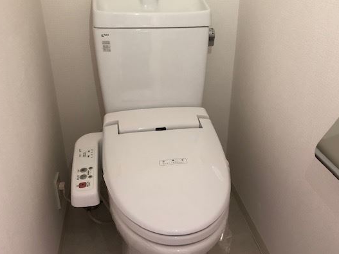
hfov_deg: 53.8
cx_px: 188
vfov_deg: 41.8
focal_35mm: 34
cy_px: 122
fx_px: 333
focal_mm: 3.99
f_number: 1.8
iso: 64
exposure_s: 1/15
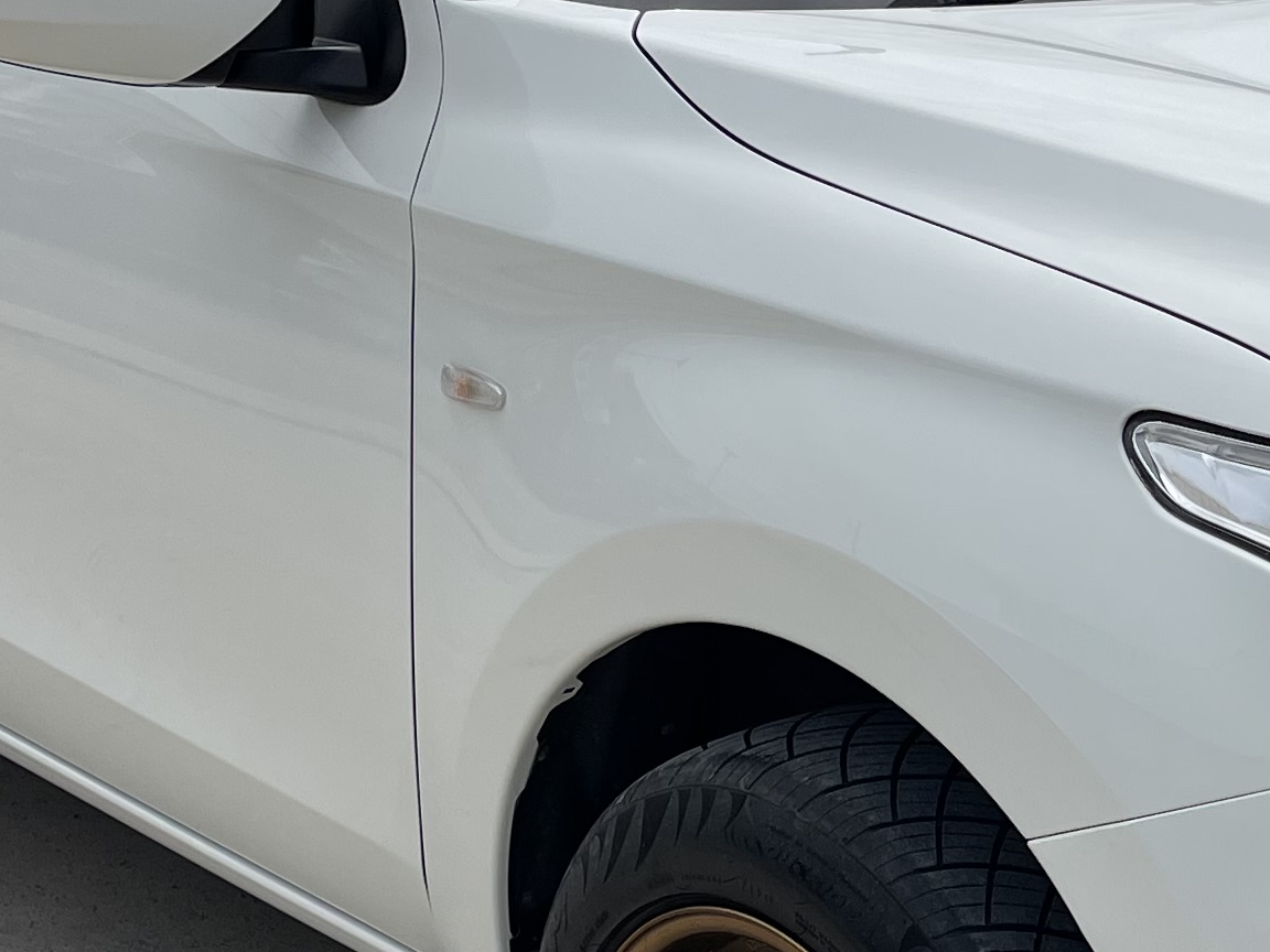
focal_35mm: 91
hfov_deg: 21.1
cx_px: 1105
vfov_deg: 16.2
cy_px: 527
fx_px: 3339
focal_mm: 5.1
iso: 32
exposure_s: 1/6993
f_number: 1.6
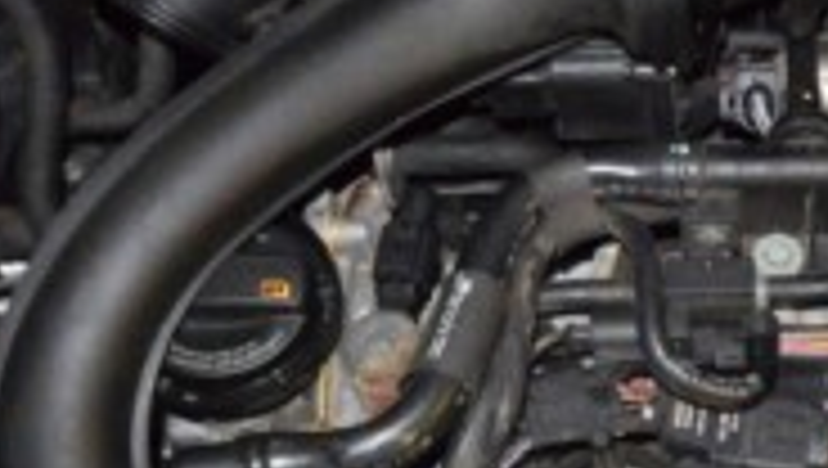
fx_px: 1561
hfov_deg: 27.8
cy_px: 596
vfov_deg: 16.2
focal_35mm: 71
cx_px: 844
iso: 1000
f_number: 3.5
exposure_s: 1/60
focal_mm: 10
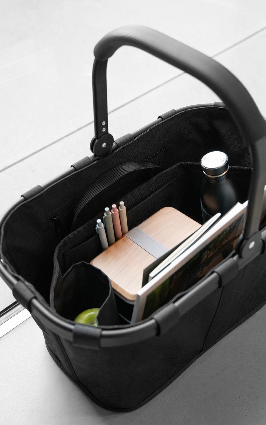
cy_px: 210
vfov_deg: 37.5
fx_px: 626
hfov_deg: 24.0
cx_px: 140
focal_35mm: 54
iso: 3200
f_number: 5
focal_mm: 52
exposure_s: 1/200
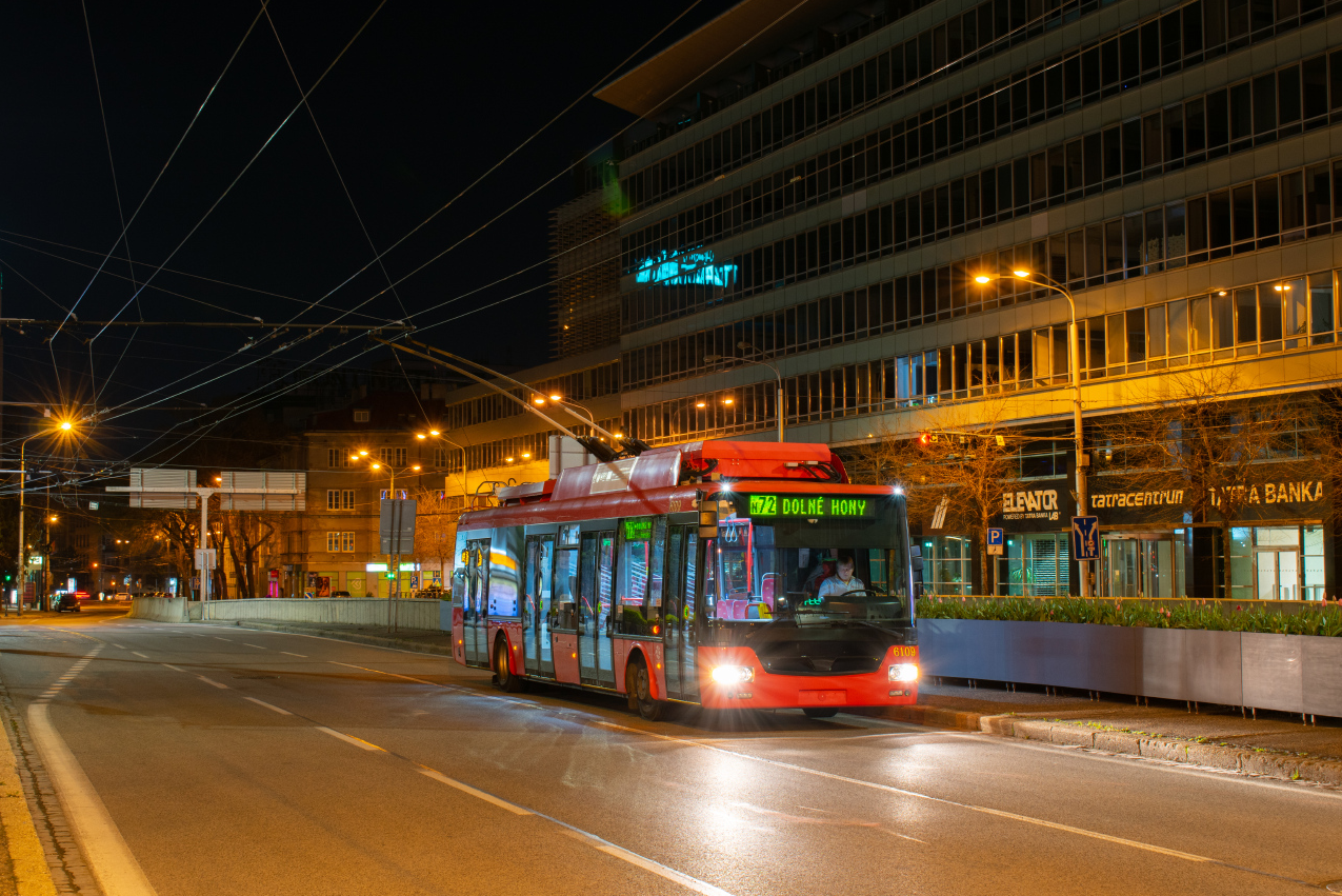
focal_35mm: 54
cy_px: 445
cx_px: 665
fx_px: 1995
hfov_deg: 37.2
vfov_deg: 25.3
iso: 100
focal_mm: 35
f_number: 9
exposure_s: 3
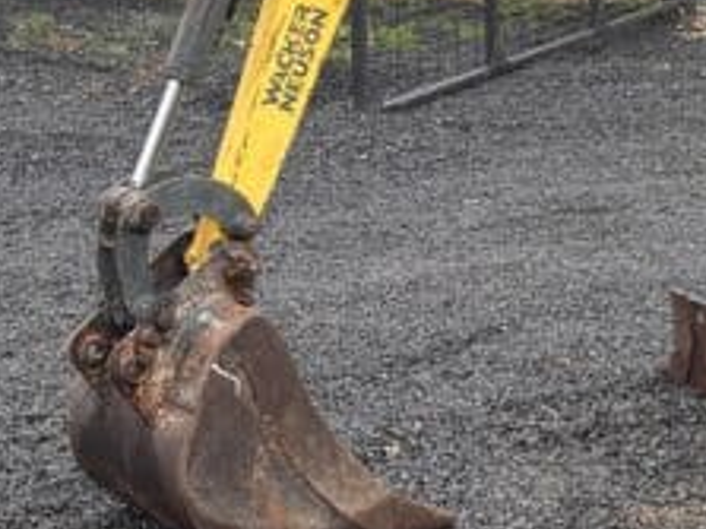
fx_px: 2630
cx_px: 829
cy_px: -98
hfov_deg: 14.8
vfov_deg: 11.3
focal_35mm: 129
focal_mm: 6.86
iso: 64
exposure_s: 1/919
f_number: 1.78
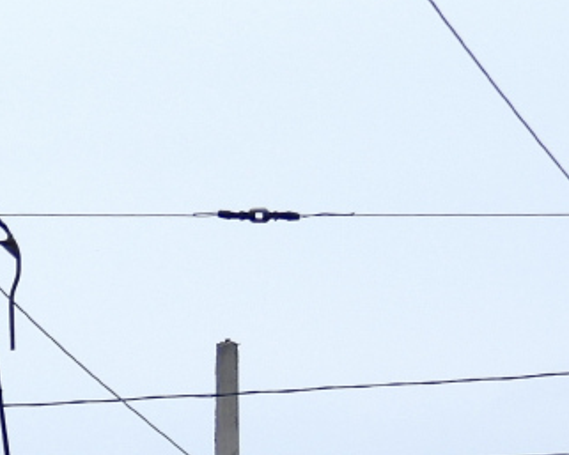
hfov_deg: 3.6
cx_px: -289
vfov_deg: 2.9
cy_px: 780
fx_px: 8979
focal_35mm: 533
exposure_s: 1/500
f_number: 4
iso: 100
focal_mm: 24.1
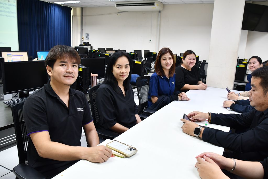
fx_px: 231
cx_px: 134
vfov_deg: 42.3
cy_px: 90
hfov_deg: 60.3
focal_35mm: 31
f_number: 4.5
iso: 1000
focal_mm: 21
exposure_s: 1/80
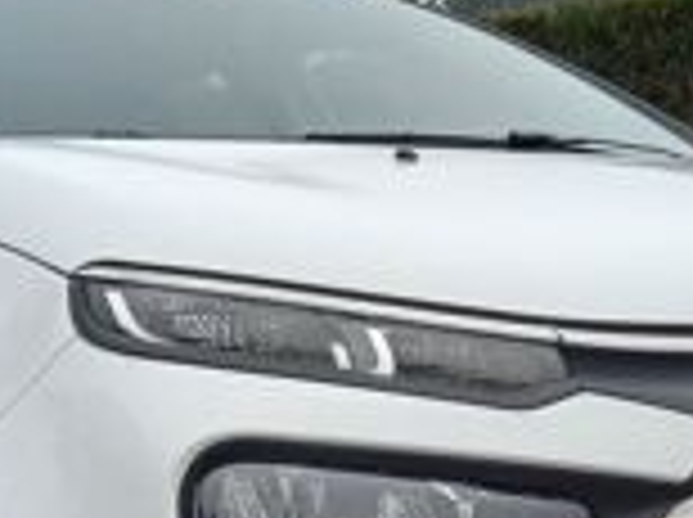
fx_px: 1559
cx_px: 378
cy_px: 532
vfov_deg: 18.3
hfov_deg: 25.1
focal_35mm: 78
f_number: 2
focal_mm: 4.6
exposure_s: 1/135
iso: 25
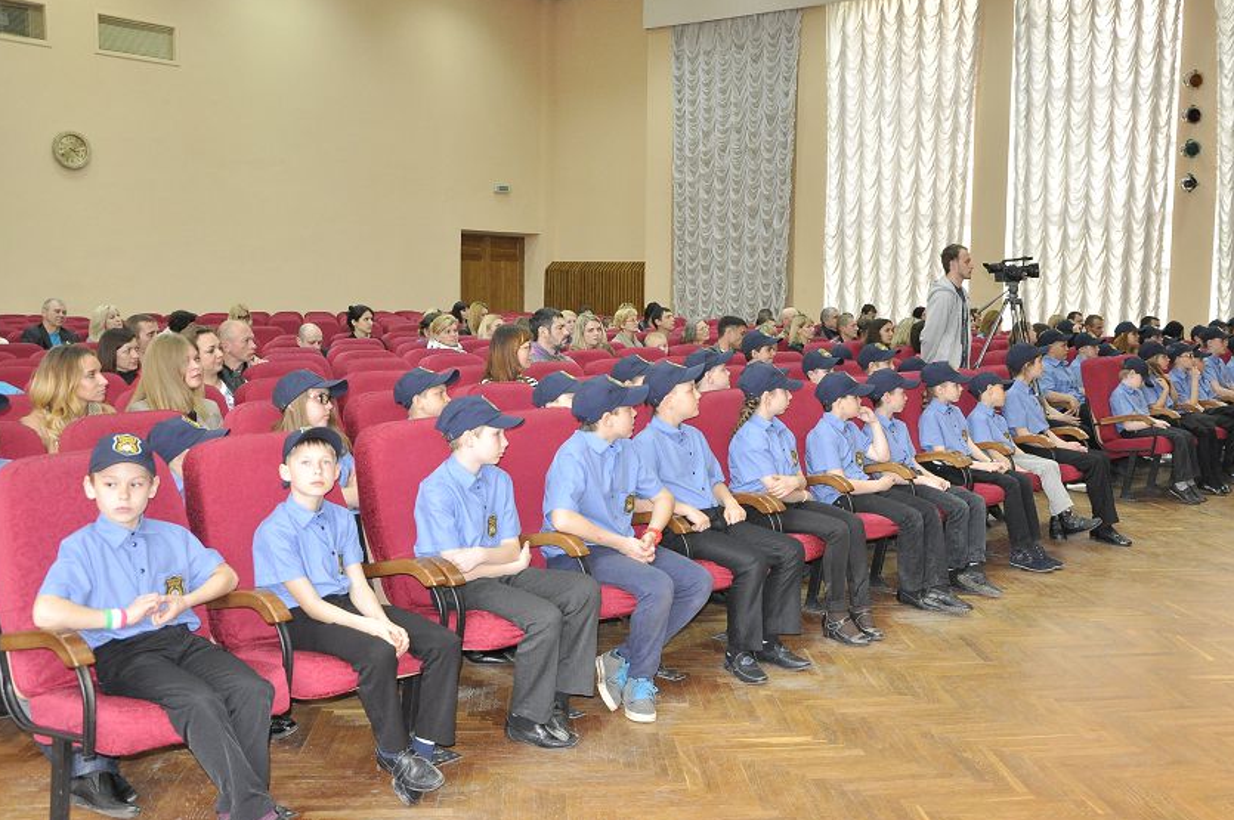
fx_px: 1322
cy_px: 445
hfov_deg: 49.8
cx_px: 726
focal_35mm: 39
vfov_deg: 34.4
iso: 1250
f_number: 4.5
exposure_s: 1/60
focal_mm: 21
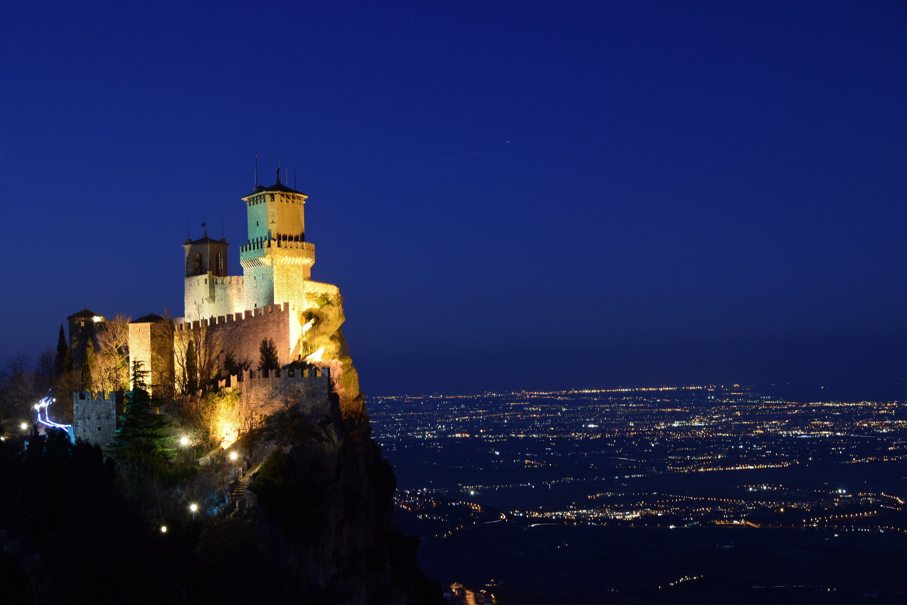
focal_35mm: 72
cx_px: 454
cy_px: 302
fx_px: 1814
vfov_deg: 18.9
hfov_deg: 28.1
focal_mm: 48
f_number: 8
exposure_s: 30
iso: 100
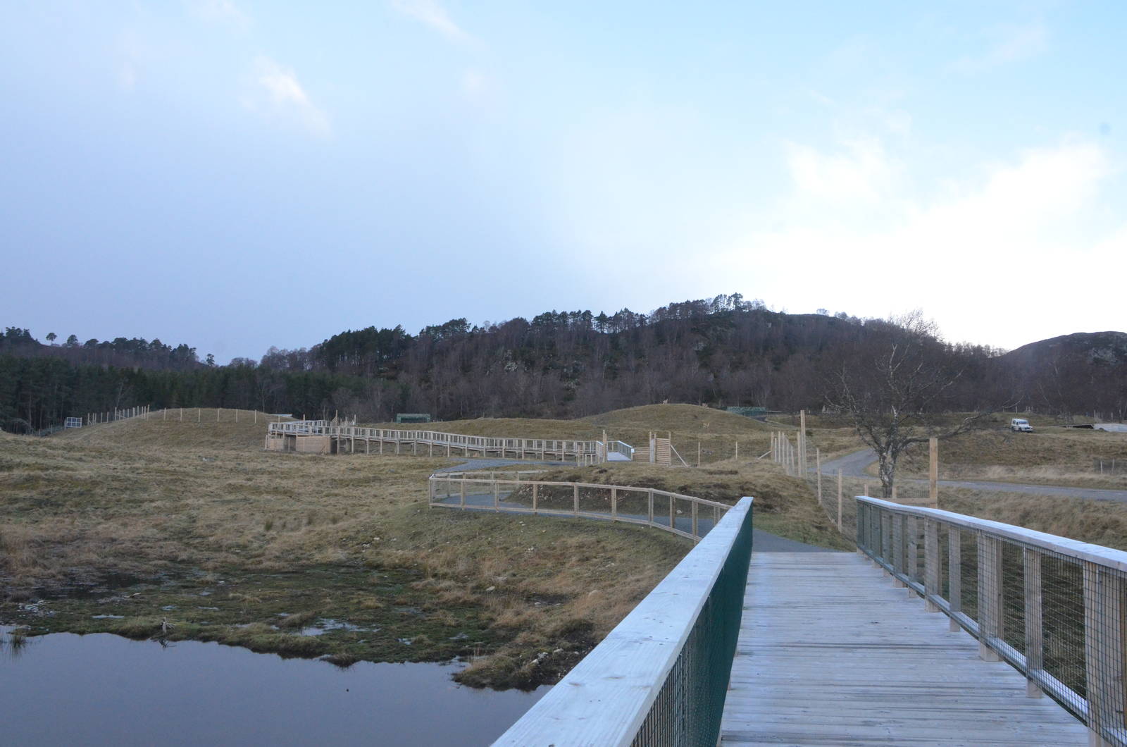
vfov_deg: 47.7
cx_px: 564
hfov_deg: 67.5
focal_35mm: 27
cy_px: 374
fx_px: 844
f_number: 13
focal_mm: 18
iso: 2500
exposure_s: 1/640
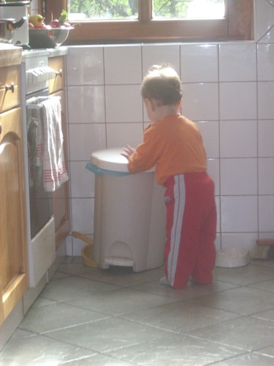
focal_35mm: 113
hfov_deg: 13.1
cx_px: 137
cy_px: 183
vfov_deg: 17.4
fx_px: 1193
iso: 259
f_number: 5.2
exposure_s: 1/30
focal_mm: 18.6
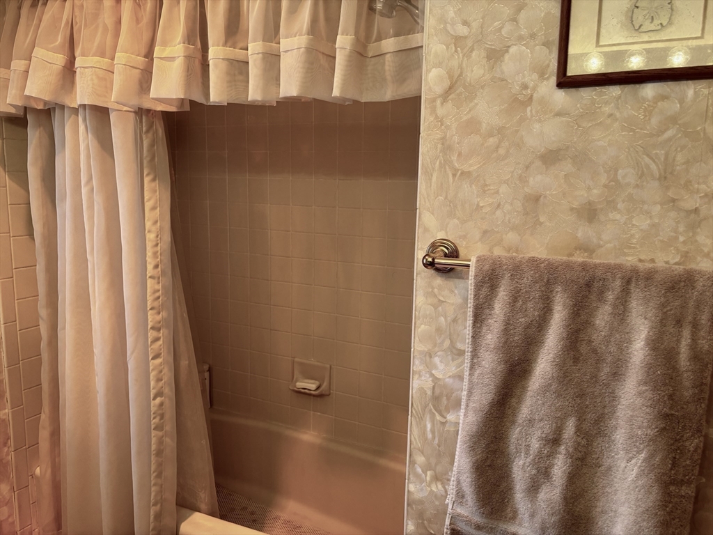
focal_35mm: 26
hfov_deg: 67.3
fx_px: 536
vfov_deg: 53.1
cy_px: 268
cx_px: 356
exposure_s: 1/60
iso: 125
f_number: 1.6
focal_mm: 5.96
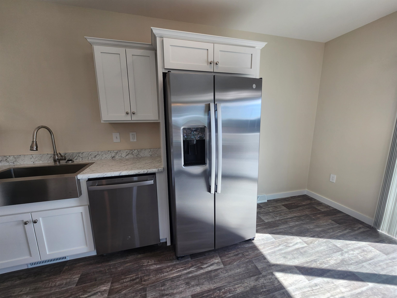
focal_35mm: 13
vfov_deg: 89.9
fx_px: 149
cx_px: 198
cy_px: 149
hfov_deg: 106.2
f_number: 2.2
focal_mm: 2.2
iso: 50
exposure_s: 1/126
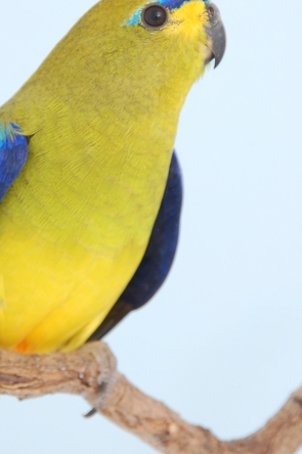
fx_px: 5902
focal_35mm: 468
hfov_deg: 2.9
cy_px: 216
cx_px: 79
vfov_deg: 4.4
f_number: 11
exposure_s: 1/500
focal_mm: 200
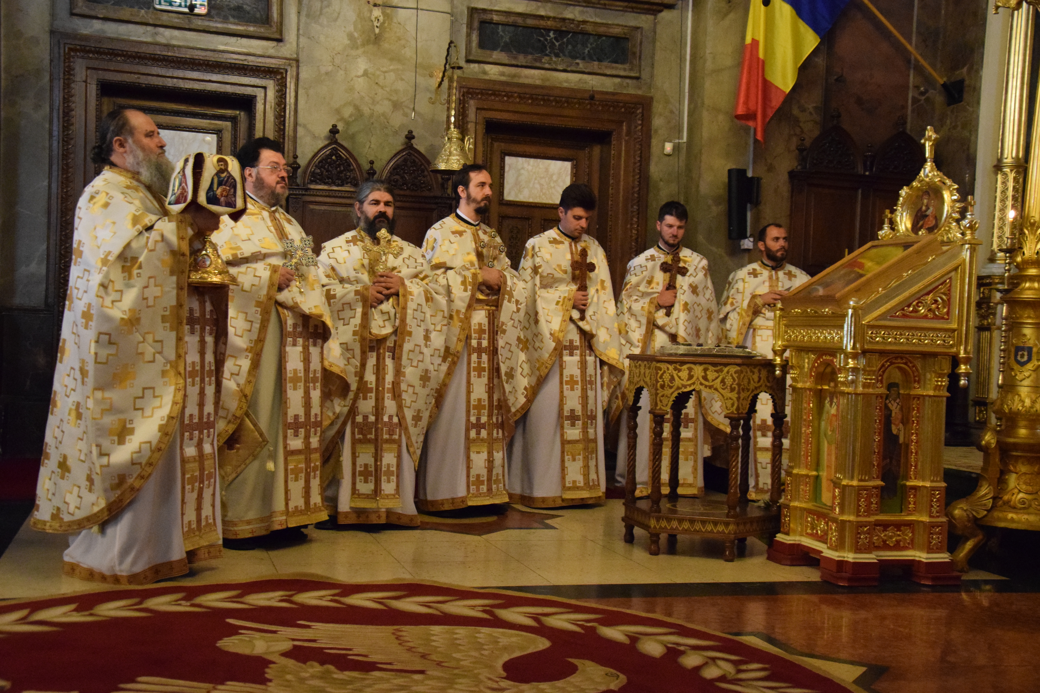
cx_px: 520
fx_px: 1213
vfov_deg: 31.9
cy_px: 346
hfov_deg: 46.4
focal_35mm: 42
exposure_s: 1/60
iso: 6400
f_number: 4
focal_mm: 28
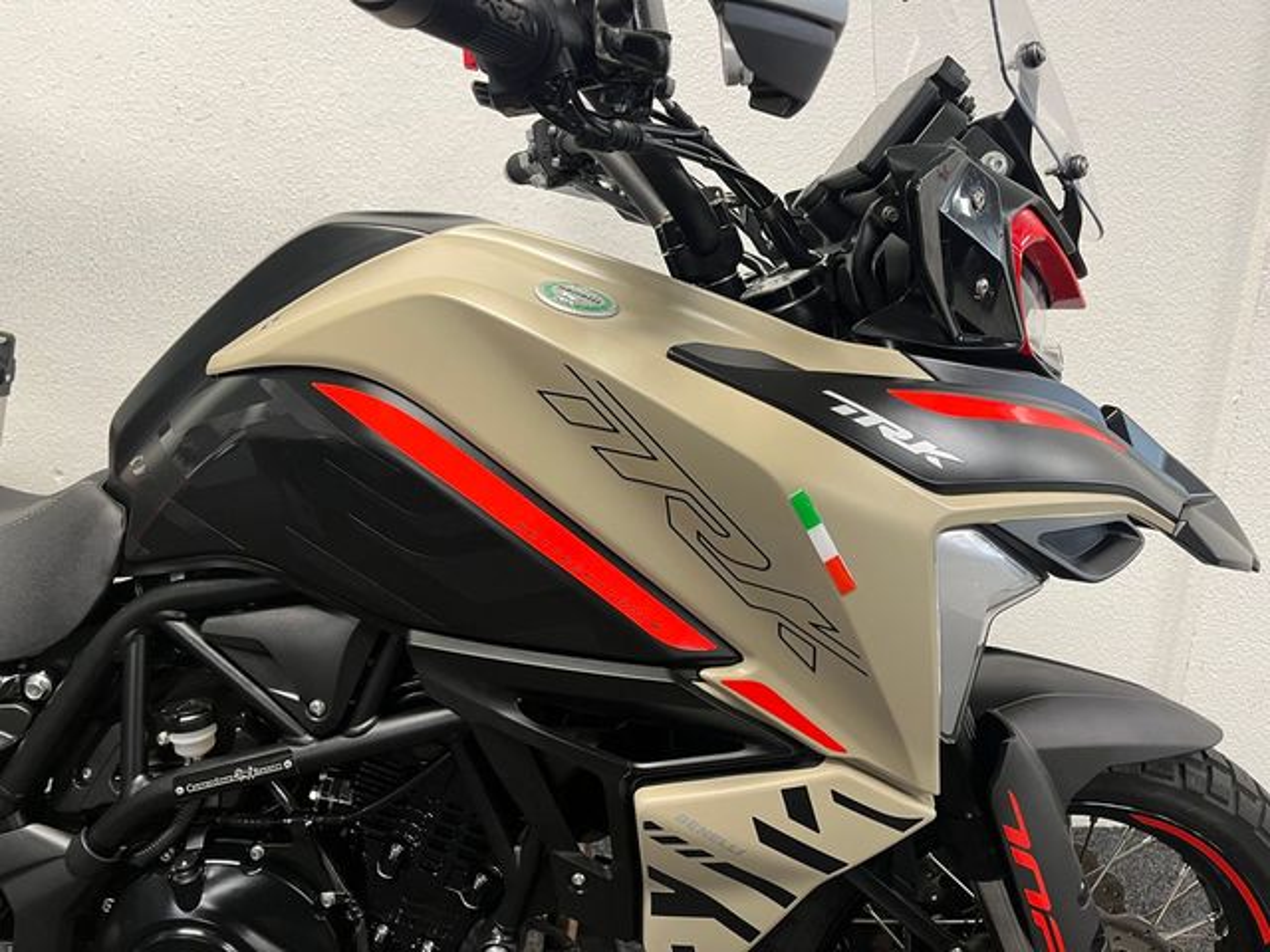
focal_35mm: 26
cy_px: 476
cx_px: 635
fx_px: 954
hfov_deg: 67.3
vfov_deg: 53.1
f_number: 1.6
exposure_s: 1/50
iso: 125
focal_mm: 5.1
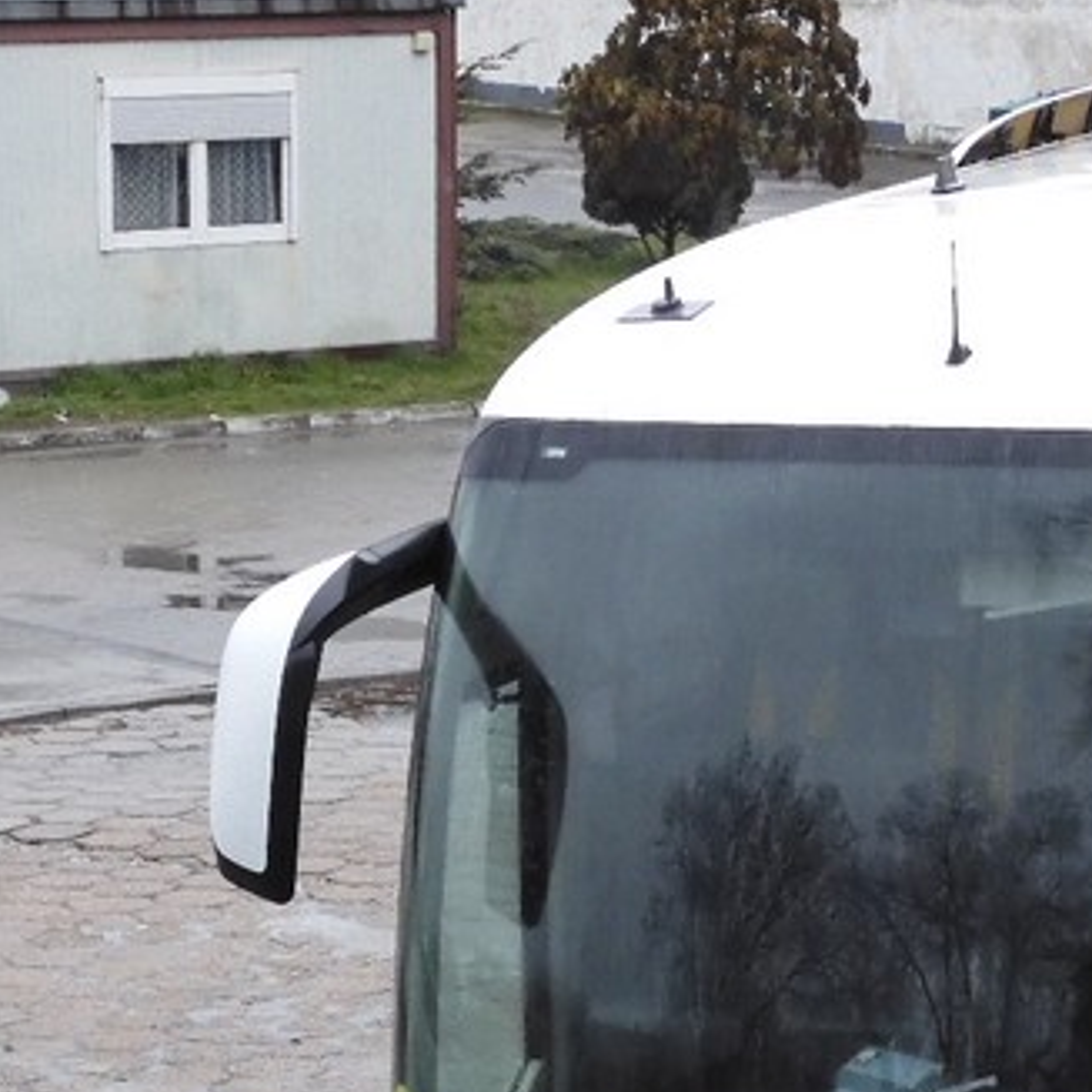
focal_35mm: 158
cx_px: 935
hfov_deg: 11.0
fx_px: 5639
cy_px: 927
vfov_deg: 11.0
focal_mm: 11.6
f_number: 4.5
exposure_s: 1/200
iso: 400
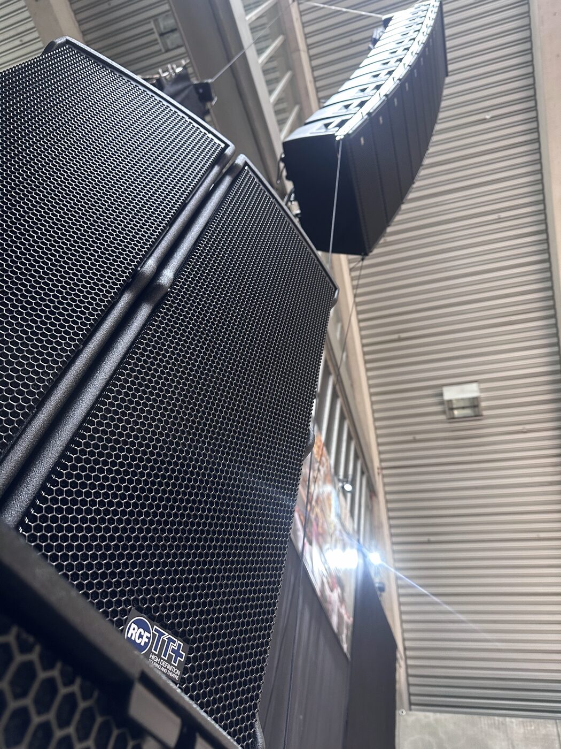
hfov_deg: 56.8
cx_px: 280
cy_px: 374
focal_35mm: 24
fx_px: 519
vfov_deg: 71.6
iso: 250
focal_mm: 6.86
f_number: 1.78
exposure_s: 1/60
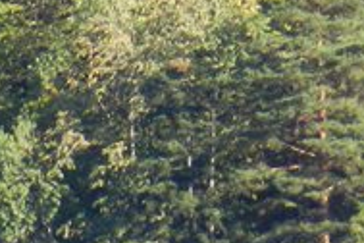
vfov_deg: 0.8
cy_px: -199
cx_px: 114
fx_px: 17643
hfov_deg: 1.2
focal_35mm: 1745
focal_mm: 55
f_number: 5.4
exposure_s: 1/200
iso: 160
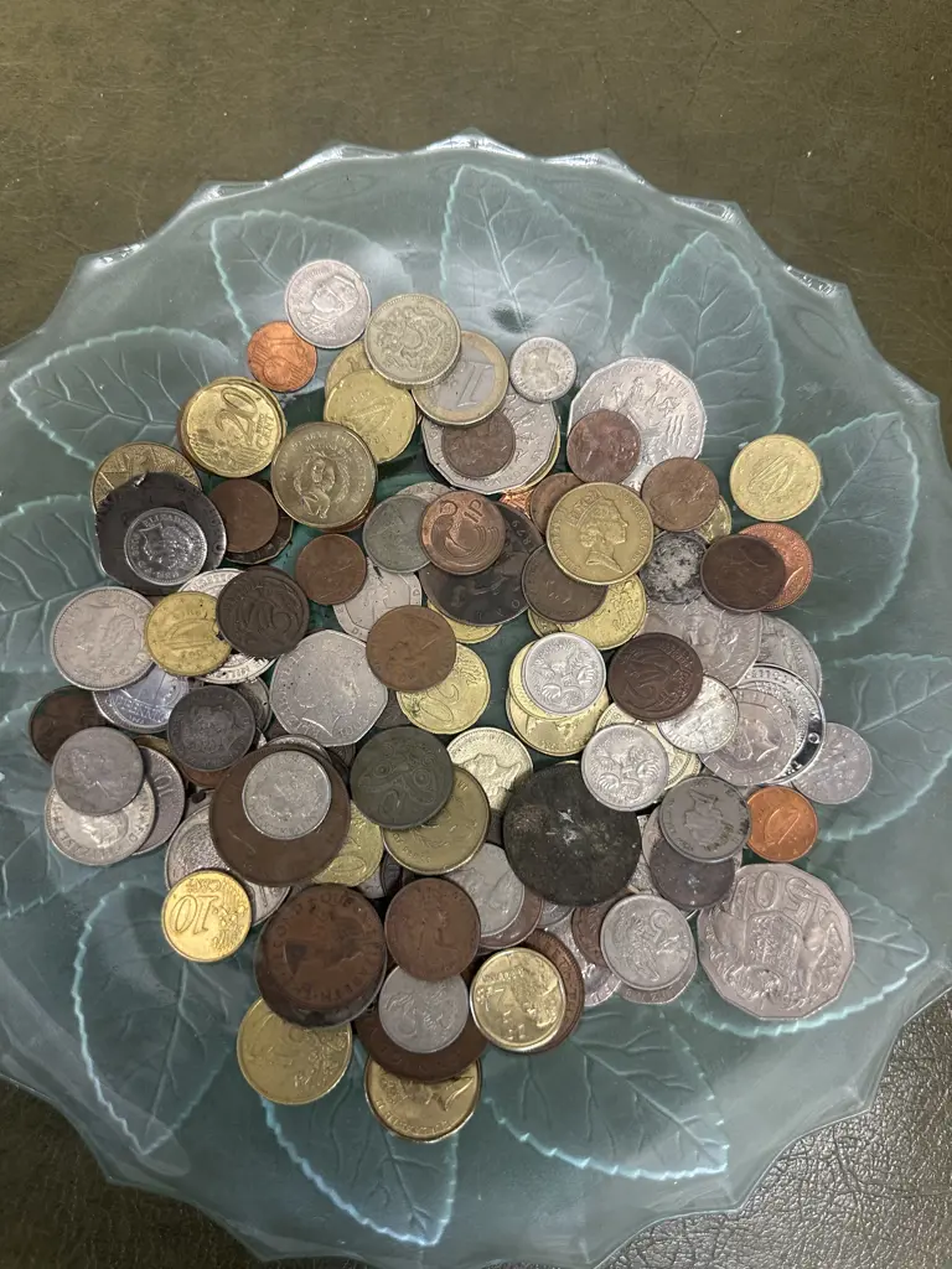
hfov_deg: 56.8
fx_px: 880
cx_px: 476
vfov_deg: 71.6
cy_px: 634
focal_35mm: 24
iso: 250
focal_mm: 6.86
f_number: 1.78
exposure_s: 1/50
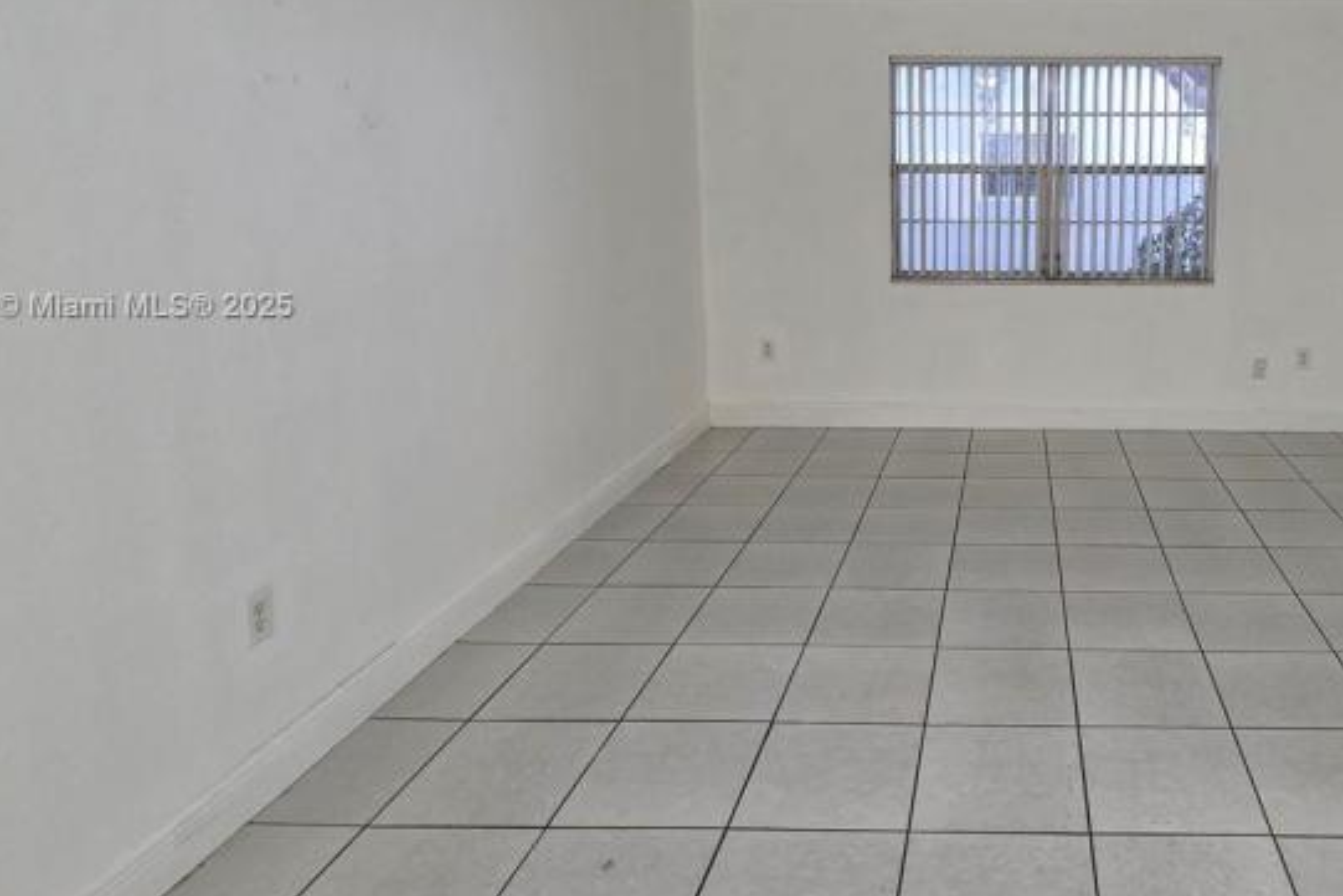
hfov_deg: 68.9
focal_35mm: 24
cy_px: 308
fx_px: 896
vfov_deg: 52.3
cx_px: 1008
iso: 400
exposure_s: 1/60
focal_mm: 2.2
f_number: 1.9
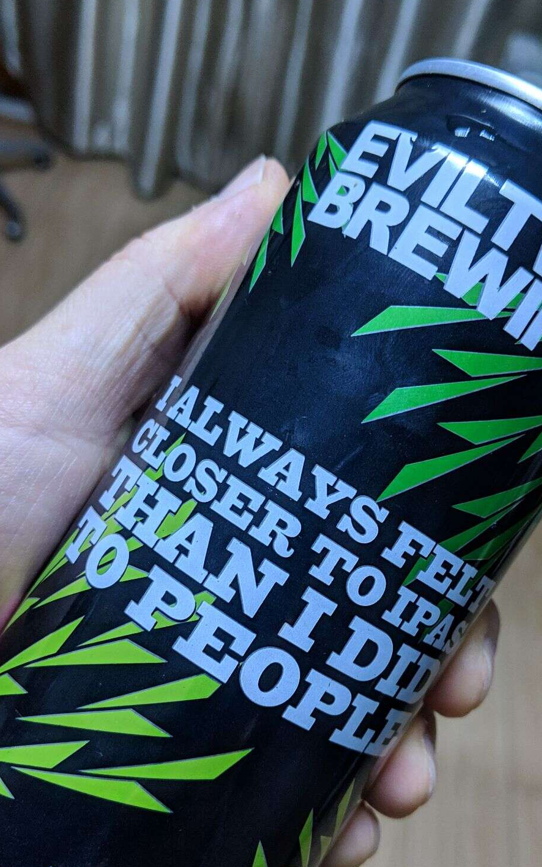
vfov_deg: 49.1
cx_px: 327
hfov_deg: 31.9
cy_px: 495
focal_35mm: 40
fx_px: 945
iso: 141
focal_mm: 4.44
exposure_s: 1/60
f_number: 1.8
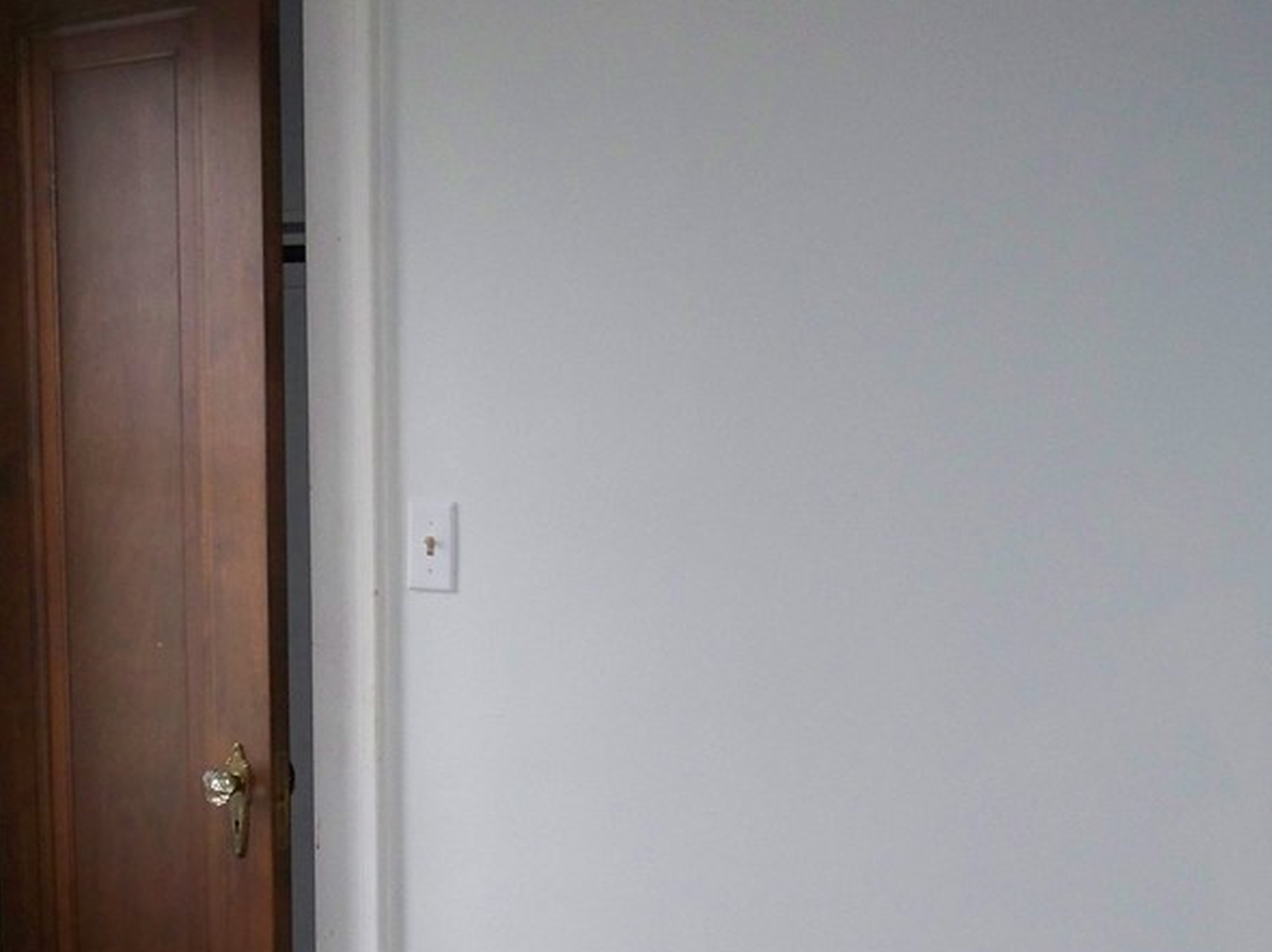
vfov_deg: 22.0
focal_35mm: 66
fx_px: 2424
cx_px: 254
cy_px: 709
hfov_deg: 28.8
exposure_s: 1/30
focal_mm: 6.3
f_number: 2.8
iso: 200
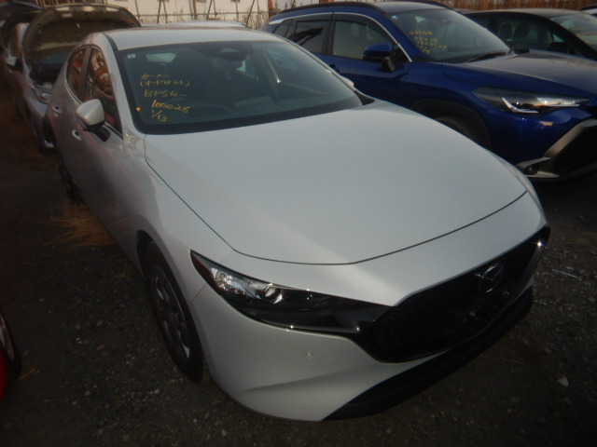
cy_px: 224
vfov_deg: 56.8
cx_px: 298
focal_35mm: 24
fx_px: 414
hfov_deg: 71.6
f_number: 2.8
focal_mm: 4.3
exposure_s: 1/30
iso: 200
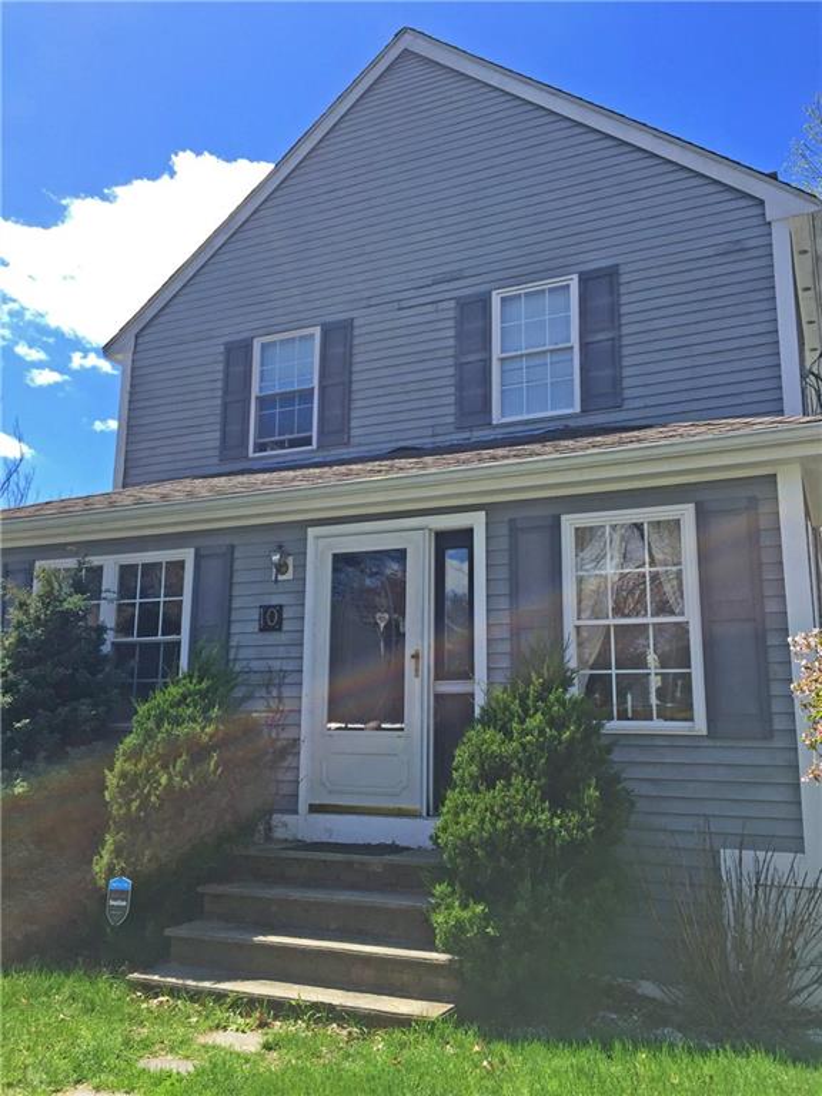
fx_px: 918
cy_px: 548
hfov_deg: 48.2
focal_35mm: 29
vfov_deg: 61.7
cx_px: 411
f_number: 2.2
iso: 32
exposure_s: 1/989
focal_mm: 4.15
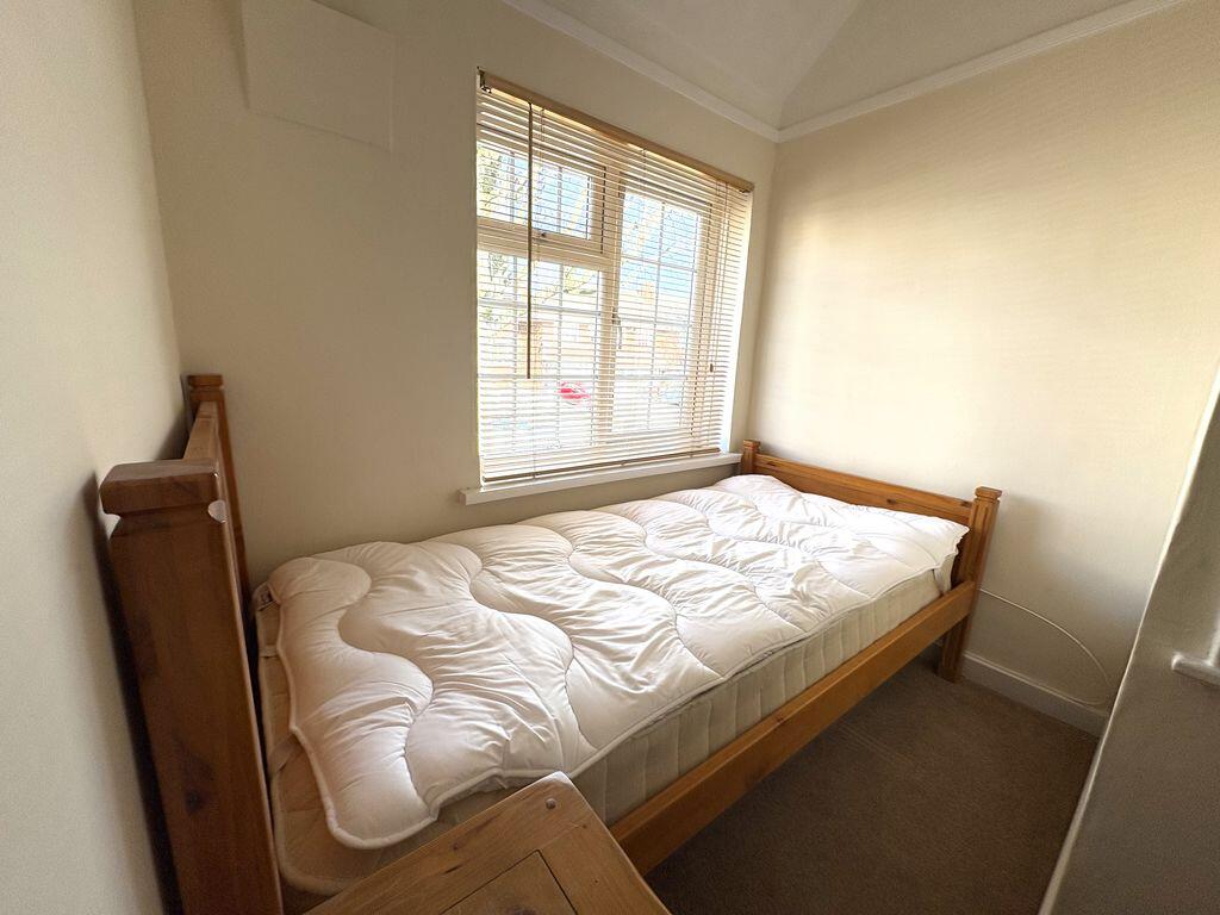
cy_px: 458
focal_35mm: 14
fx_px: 493
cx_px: 610
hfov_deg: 102.1
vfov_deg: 85.7
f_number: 2.2
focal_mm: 2.22
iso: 64
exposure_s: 1/166
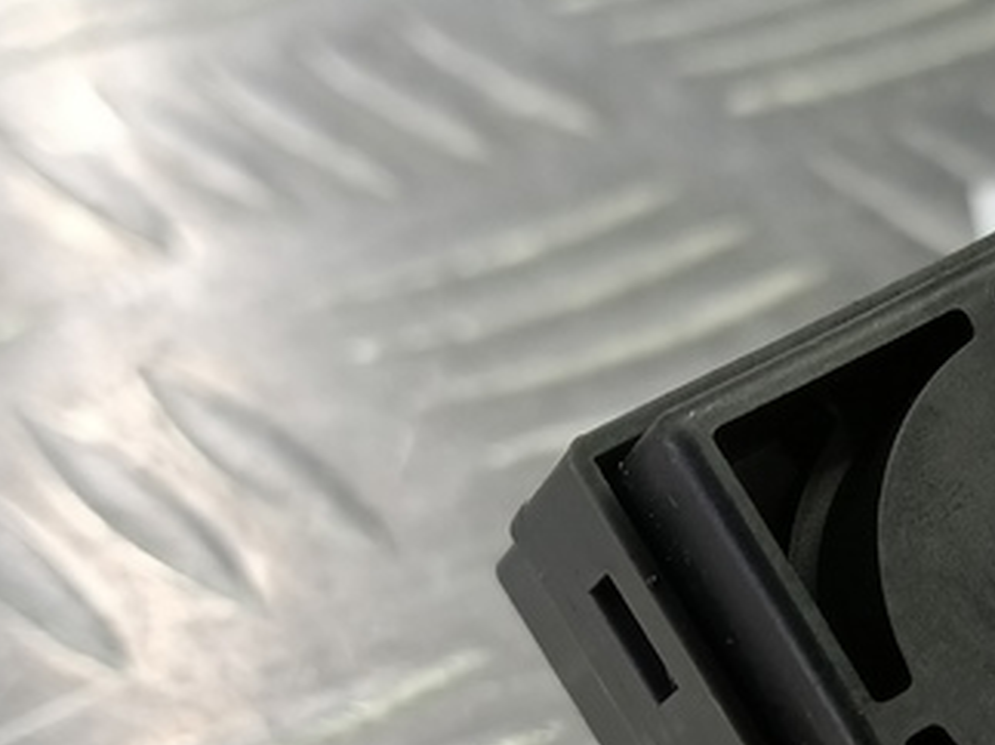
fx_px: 2098
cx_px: 1060
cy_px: 767
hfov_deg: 25.0
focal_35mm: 73
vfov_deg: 19.5
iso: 138
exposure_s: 1/50
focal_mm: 4.11
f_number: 1.6
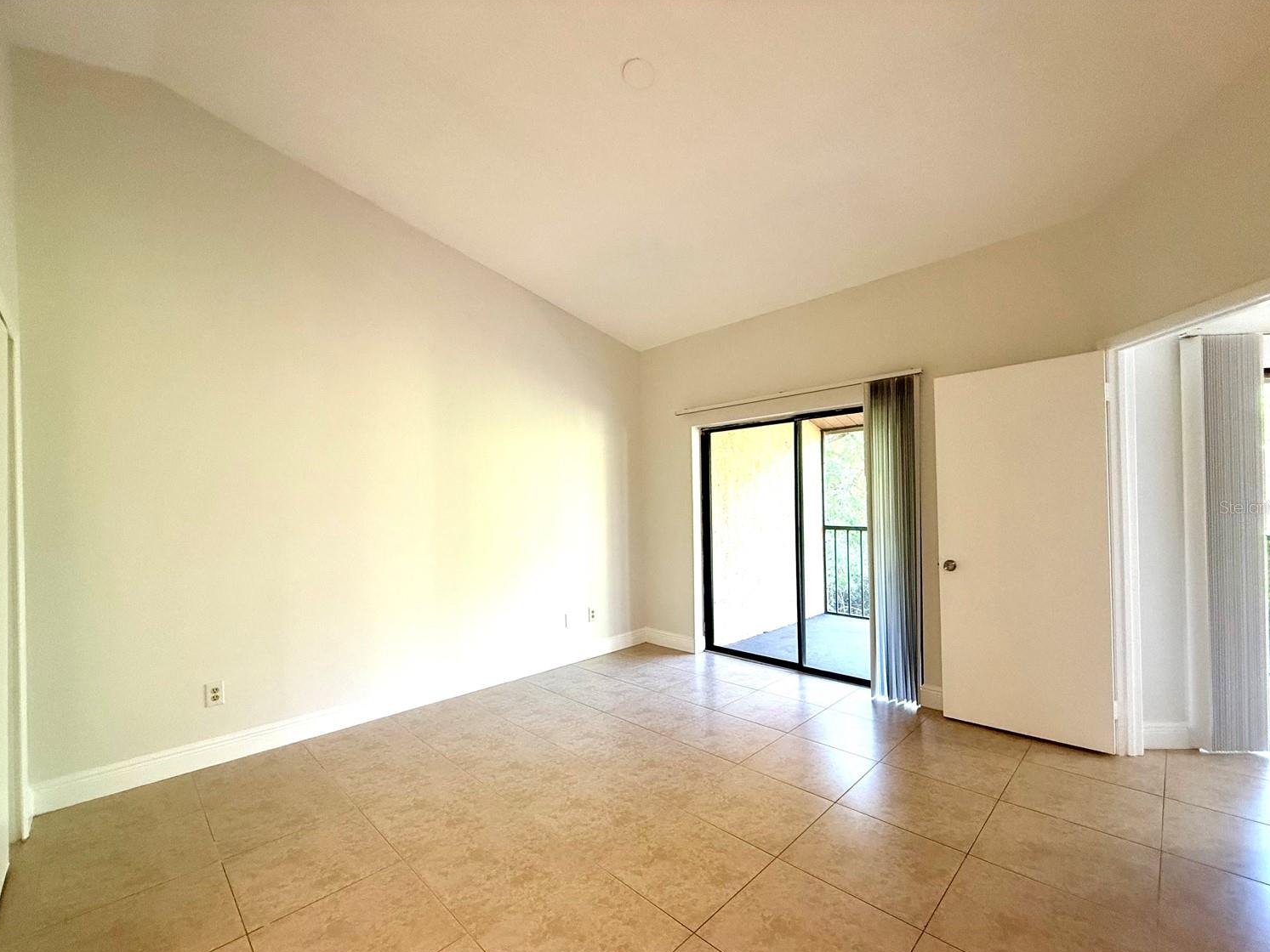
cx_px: 619
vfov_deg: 81.7
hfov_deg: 98.1
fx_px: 550
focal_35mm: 15
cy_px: 507
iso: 250
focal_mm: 2.22
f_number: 2.2
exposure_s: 1/120
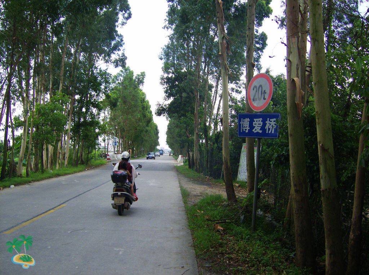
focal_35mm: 36
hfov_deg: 51.5
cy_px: 138
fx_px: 383
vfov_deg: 39.5
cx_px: 184
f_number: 4.7
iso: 100
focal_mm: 6
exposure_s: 1/189
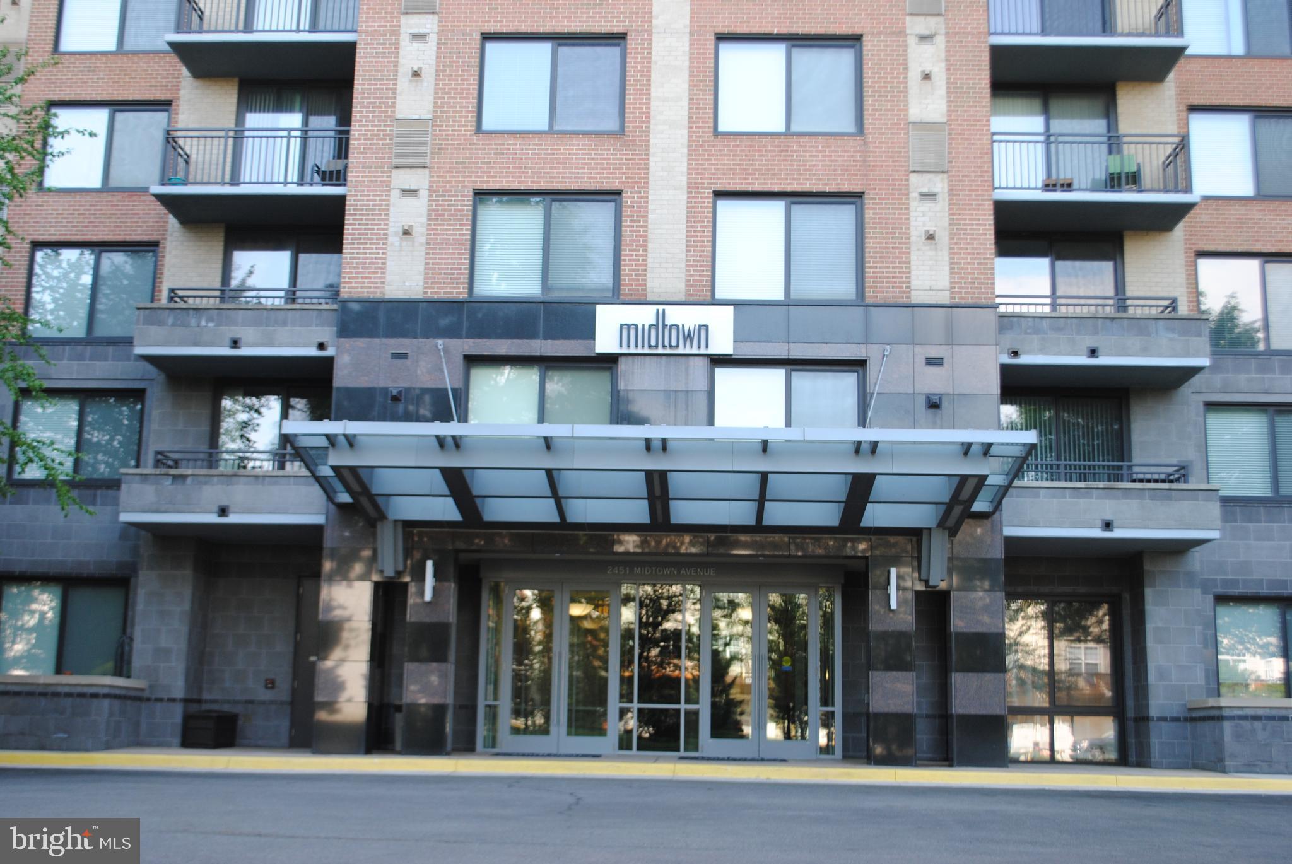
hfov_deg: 49.5
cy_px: 432
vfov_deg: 34.3
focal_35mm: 39
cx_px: 646
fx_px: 1401
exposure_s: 1/100
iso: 200
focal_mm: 26
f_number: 5
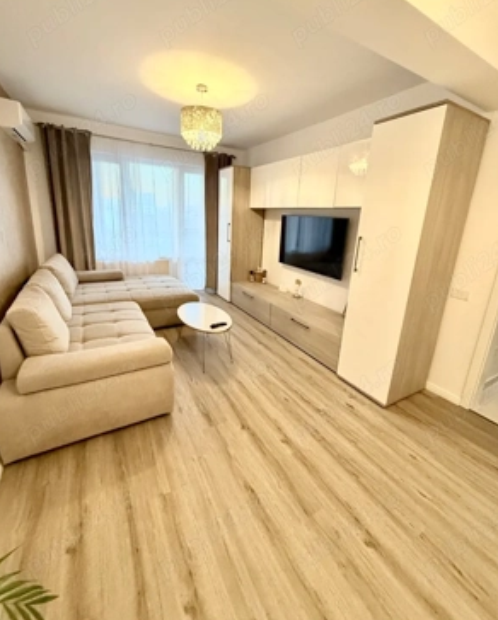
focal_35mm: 15
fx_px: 276
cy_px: 288
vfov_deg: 96.6
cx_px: 247
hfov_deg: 84.1
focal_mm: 2.22
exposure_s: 1/100
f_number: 2.2
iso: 500
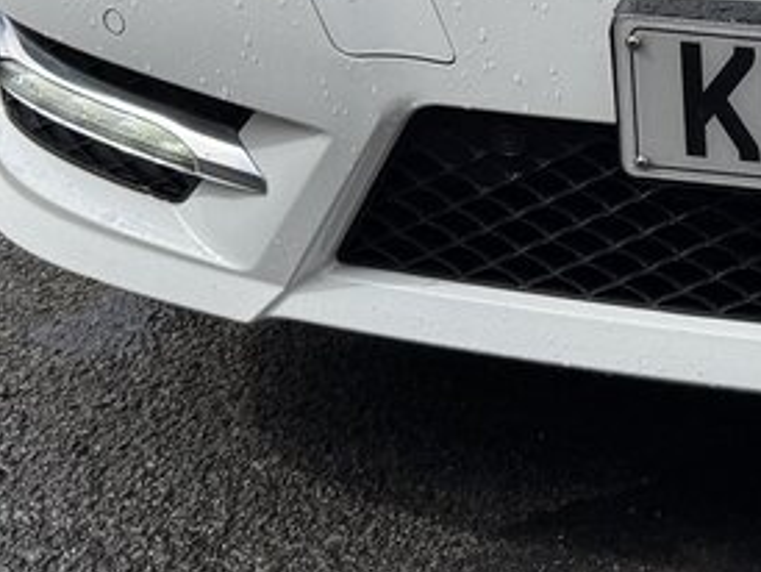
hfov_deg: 16.0
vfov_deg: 12.5
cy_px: -308
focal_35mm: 112
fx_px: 2464
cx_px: 1150
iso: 80
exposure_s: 1/7092
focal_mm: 6.76
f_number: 1.78
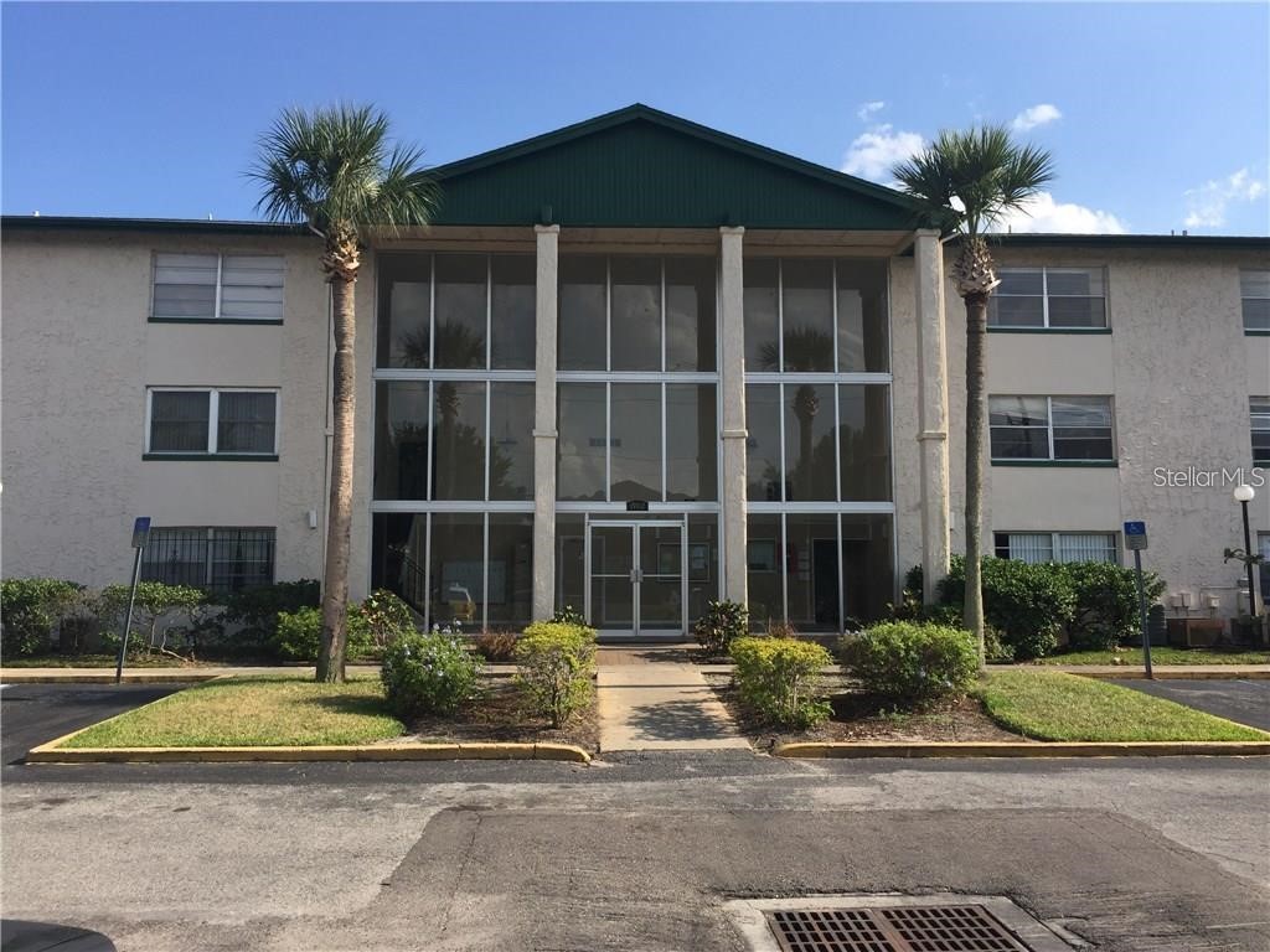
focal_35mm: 29
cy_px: 476
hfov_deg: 61.7
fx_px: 1064
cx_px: 635
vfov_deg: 48.2
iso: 32
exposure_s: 1/1163
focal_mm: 4.15
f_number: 2.2
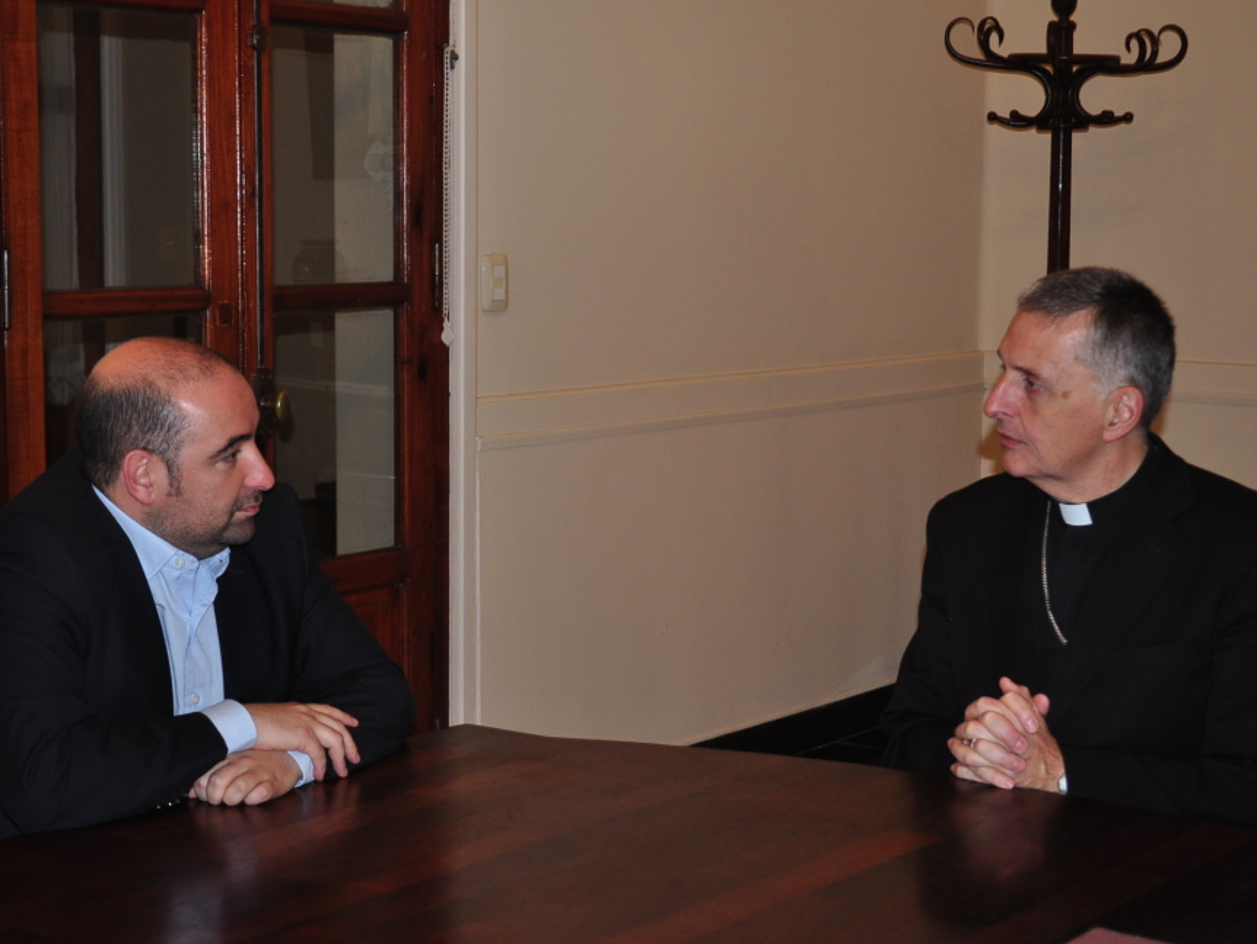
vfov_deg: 22.6
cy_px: 493
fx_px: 2361
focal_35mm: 65
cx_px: 666
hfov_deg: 29.8
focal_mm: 38
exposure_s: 1/60
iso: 400
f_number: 5
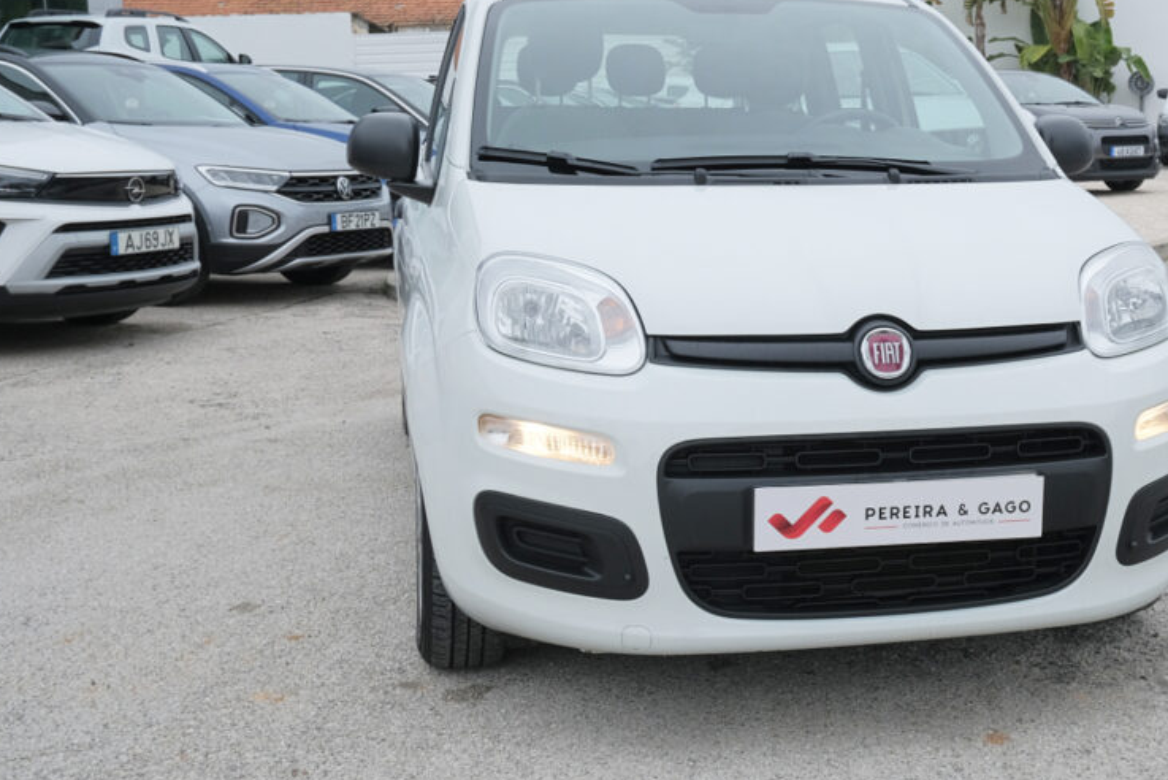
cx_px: 800
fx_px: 1623
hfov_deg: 39.0
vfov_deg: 27.0
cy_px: 353
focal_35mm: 50
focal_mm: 24.2
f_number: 9
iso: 400
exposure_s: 1/160
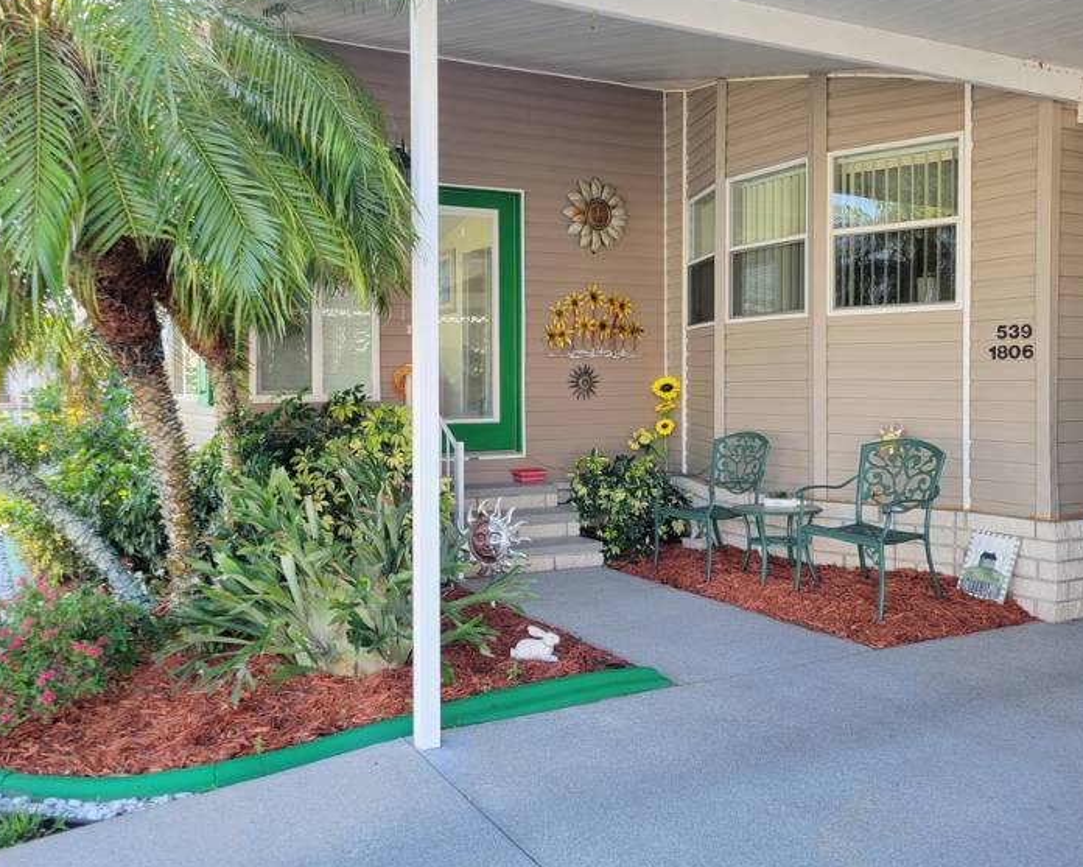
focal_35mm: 31
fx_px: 994
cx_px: 495
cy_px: 398
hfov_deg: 57.1
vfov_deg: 47.1
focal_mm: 5.4
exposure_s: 1/188
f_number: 1.8
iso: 40
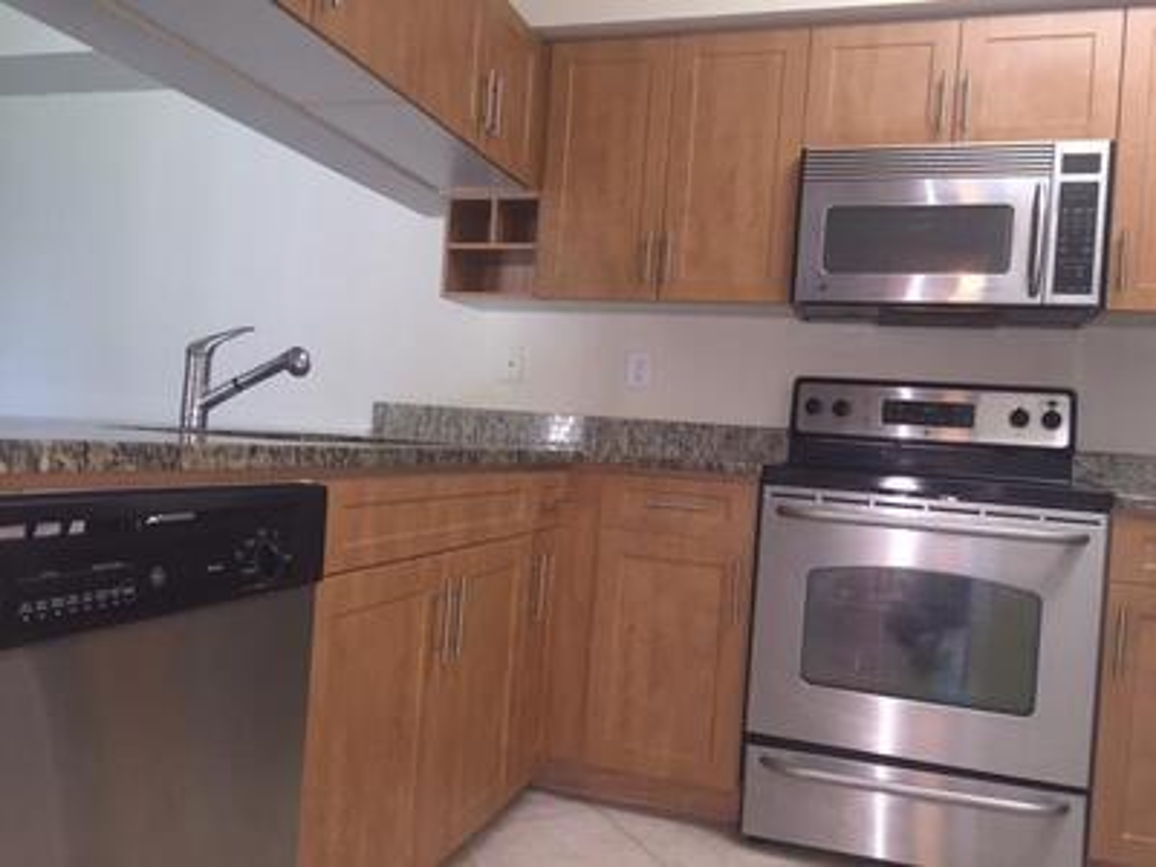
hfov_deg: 61.7
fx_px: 968
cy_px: 434
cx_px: 578
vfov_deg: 48.2
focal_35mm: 29
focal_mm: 4.15
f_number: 2.2
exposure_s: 1/30
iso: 160
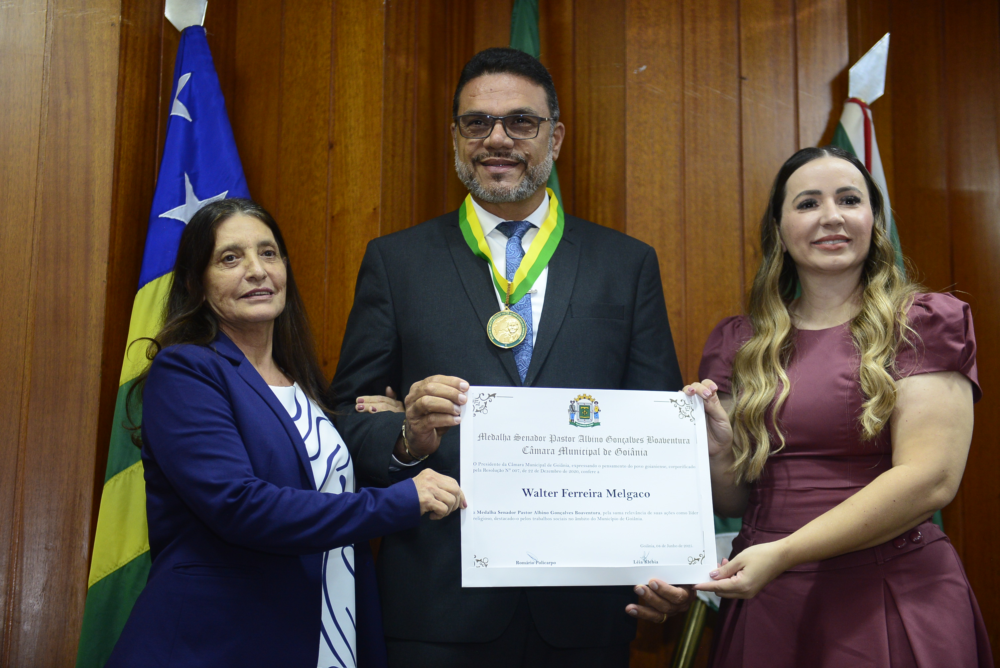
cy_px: 334
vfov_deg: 22.6
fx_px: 1667
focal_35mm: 60
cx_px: 500
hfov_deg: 33.4
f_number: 2.8
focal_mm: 60
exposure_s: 1/125
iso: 2000
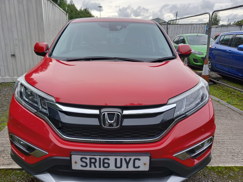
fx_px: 211
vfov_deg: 46.7
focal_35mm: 30
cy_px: 102
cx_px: 111
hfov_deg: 59.9
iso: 32
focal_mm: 4.6
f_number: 2
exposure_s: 1/120
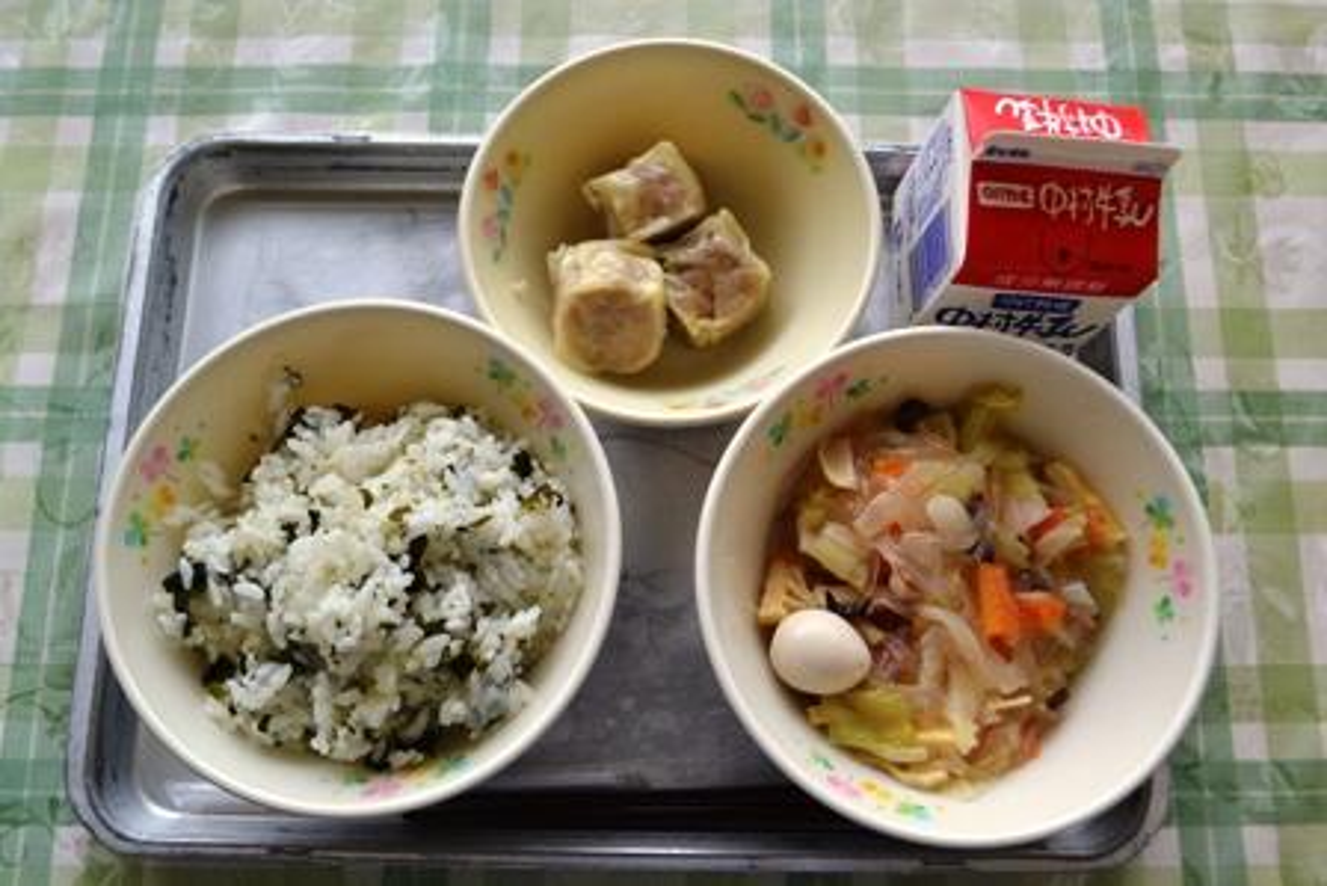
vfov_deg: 36.9
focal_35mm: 36
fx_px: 1327
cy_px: 443
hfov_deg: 53.1
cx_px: 664
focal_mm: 24
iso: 180
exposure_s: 1/125
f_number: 5.6
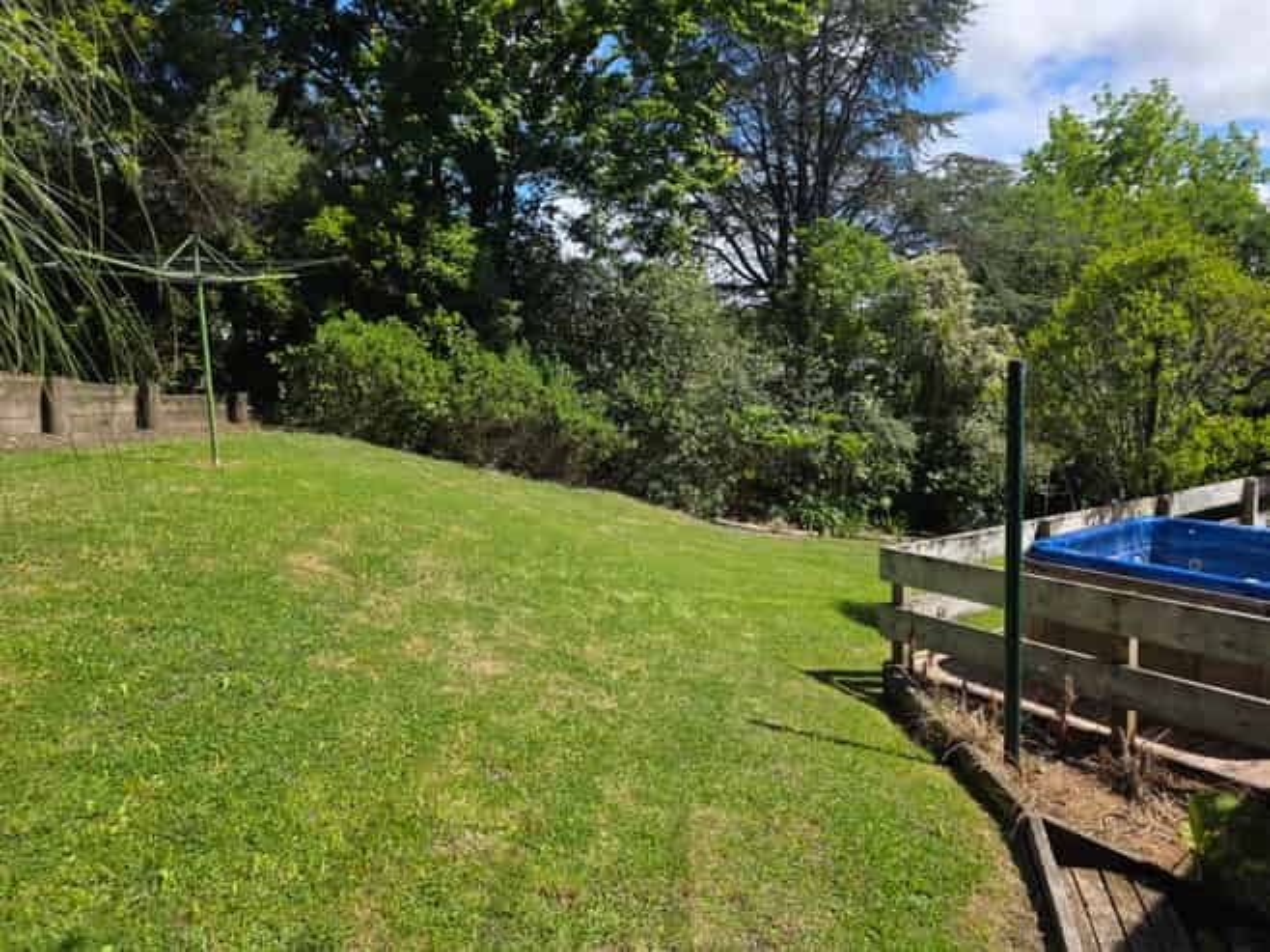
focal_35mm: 23
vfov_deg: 58.8
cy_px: 476
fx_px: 844
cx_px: 635
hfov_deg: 73.9
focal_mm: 6.3
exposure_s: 1/4766
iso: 80
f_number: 1.7
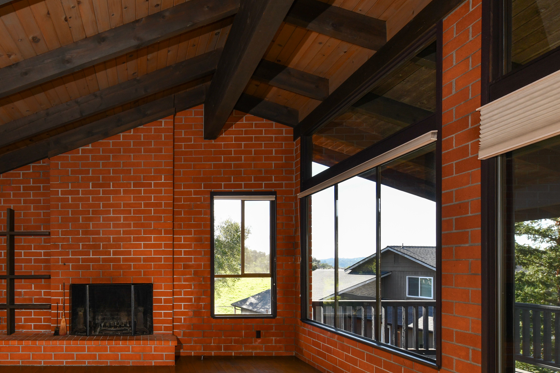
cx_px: 123
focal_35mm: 26
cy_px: 262
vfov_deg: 48.3
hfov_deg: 64.1
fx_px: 404
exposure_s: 1/100
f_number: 8
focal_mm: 14
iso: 160
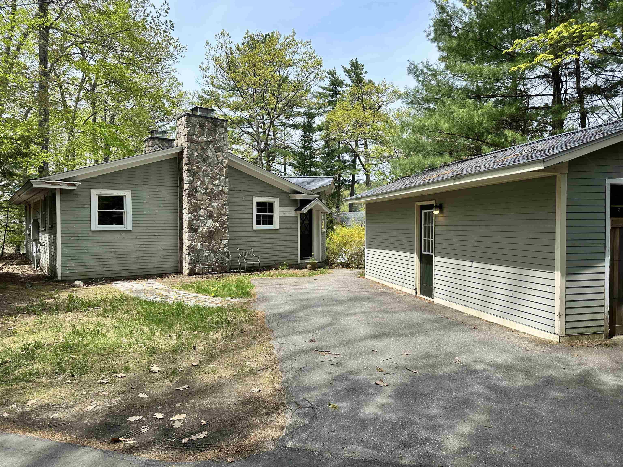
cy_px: 234
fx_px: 432
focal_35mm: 24
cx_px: 312
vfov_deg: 56.8
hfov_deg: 71.6
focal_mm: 6.86
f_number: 1.78
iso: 80
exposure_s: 1/2299
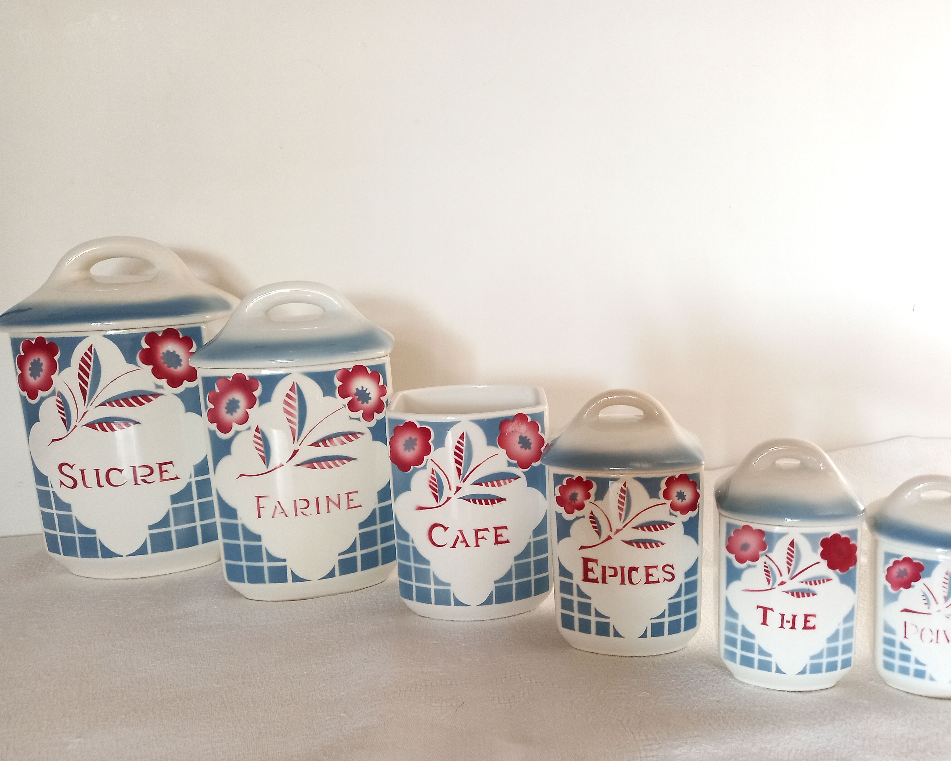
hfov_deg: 64.0
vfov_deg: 53.2
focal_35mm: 27
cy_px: 377
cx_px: 514
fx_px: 760
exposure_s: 1/33.3
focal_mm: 4.6
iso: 160
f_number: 2
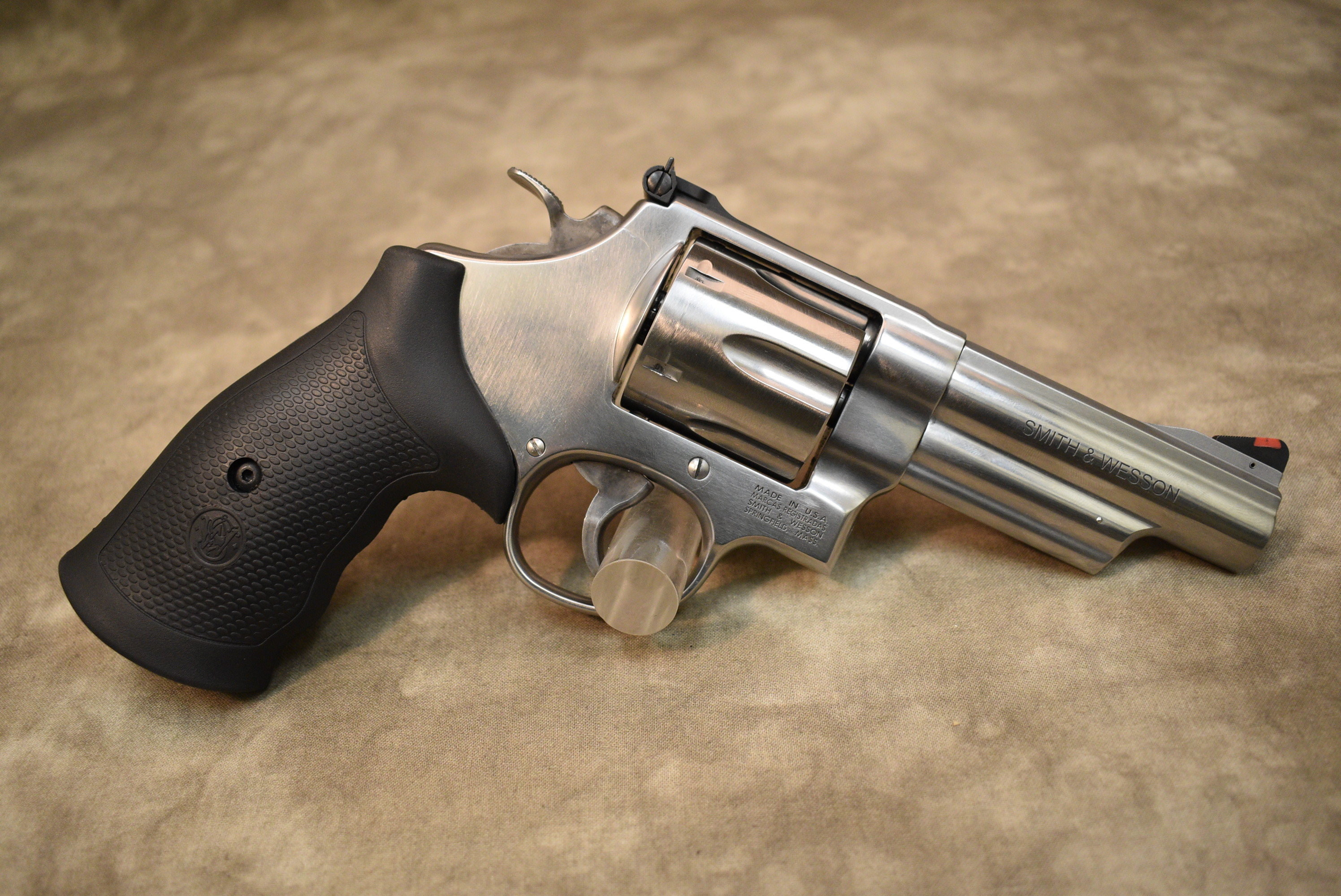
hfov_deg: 55.1
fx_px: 1286
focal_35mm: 34
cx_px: 670
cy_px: 448
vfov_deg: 38.4
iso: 1100
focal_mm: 23
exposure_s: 1/125
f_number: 3.8
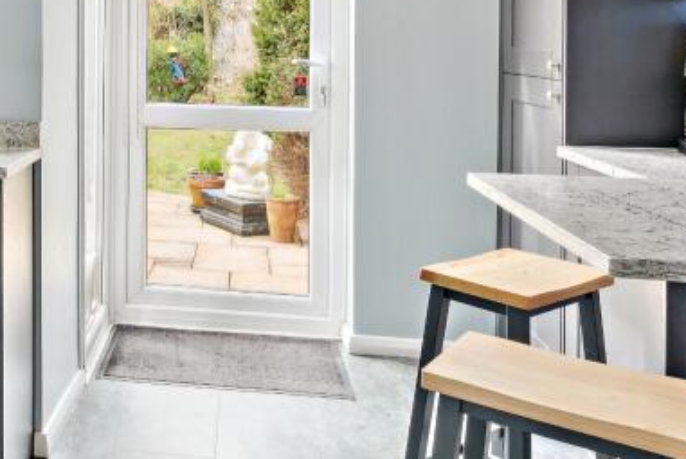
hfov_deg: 41.3
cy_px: 45
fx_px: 820
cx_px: 50
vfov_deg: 29.9
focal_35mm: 43
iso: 640
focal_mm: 16
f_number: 8
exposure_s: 1/10
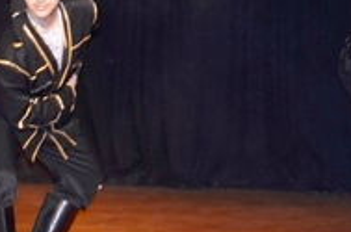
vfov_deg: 8.1
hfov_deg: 12.0
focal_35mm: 166
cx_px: -108
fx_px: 1614
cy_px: -74
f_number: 3.5
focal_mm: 18
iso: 100
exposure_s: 1/60
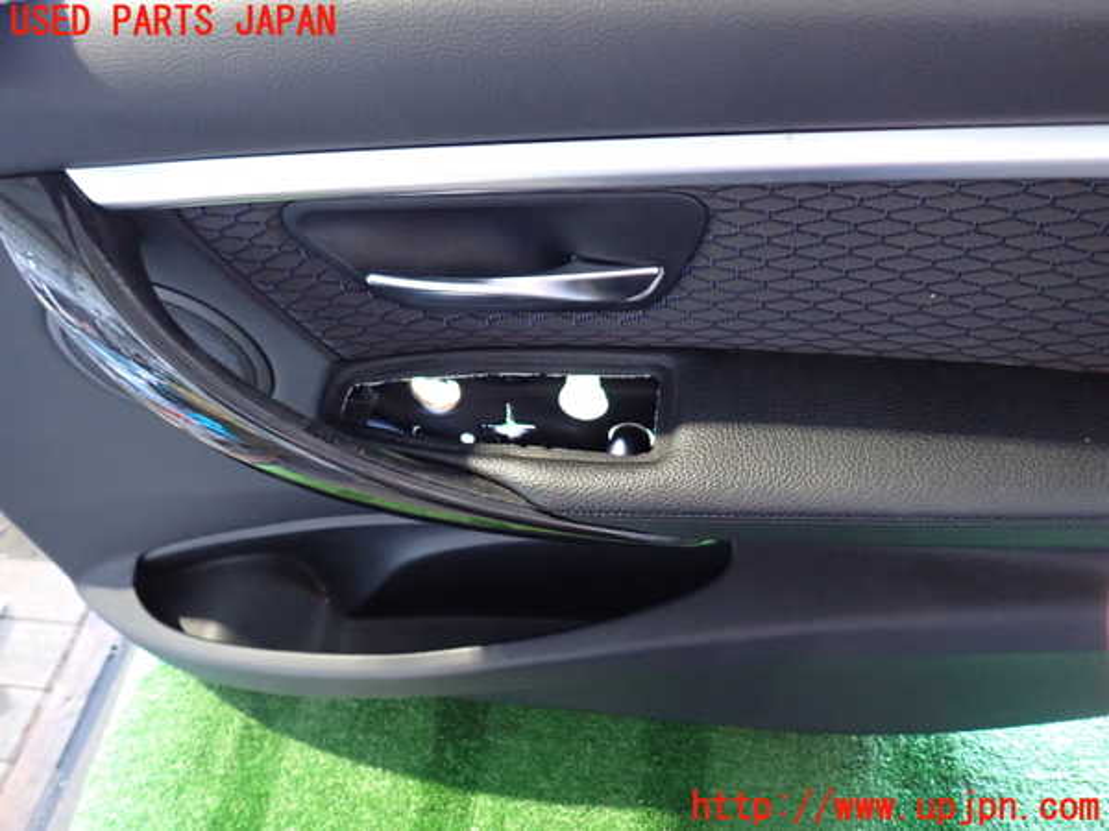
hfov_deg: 69.4
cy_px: 416
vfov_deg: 54.9
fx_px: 801
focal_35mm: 25
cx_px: 554
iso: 800
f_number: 2
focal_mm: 4.5
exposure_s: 1/25
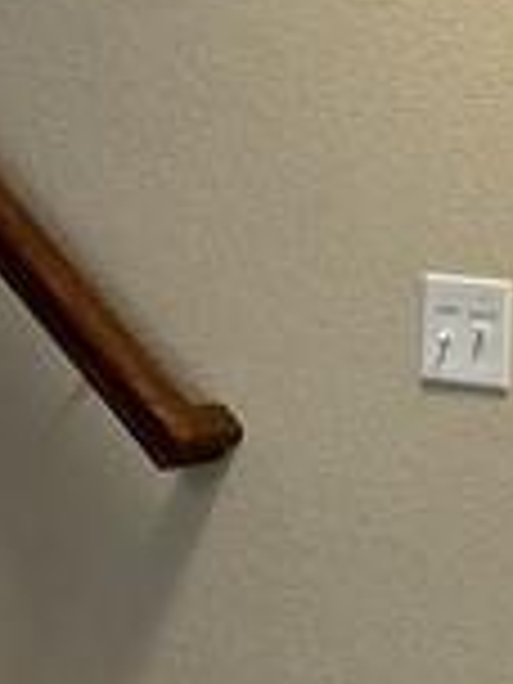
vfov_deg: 16.1
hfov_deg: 11.8
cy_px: 225
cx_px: 680
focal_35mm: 122
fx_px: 2411
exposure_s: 1/60
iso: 80
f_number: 1.8
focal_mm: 3
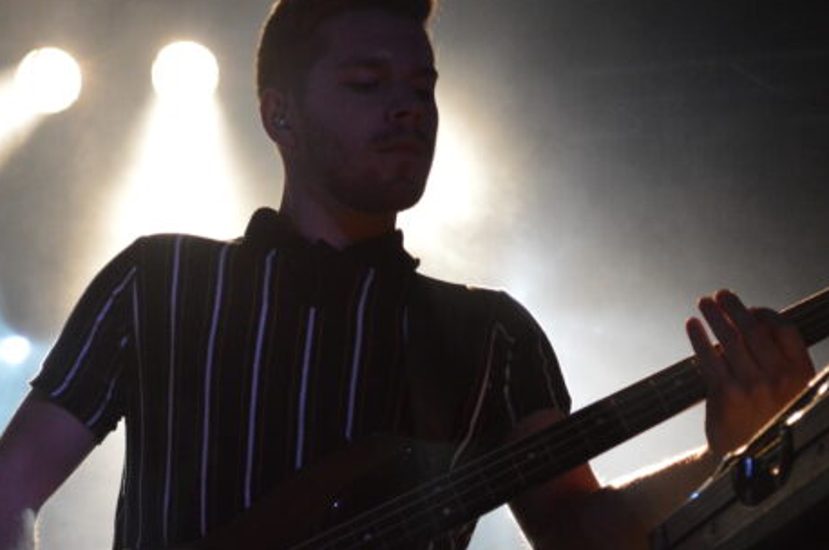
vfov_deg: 14.8
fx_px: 2116
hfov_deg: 22.1
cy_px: 339
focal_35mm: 92
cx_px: 303
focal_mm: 48
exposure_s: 1/250
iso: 3200
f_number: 5.6
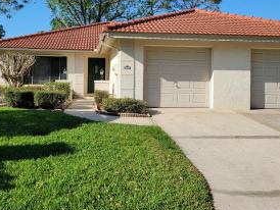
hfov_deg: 52.5
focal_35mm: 35
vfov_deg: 40.3
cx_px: 124
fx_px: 283
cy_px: 72
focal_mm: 6.7
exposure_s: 1/857
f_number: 1.8
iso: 16
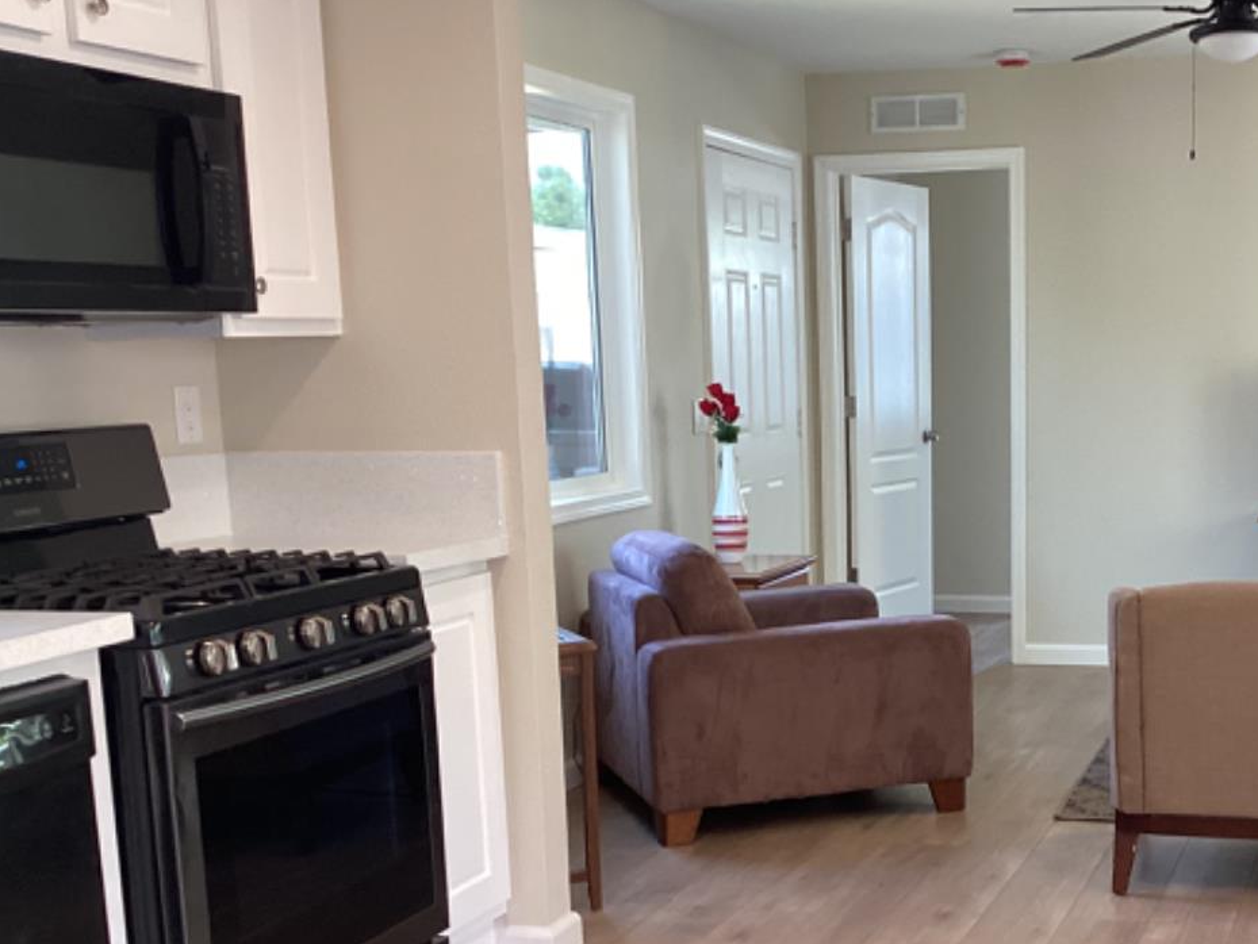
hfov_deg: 37.1
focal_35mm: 50
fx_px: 1818
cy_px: 647
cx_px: 969
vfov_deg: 28.9
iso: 160
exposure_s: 1/60
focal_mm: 3.3
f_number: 2.4
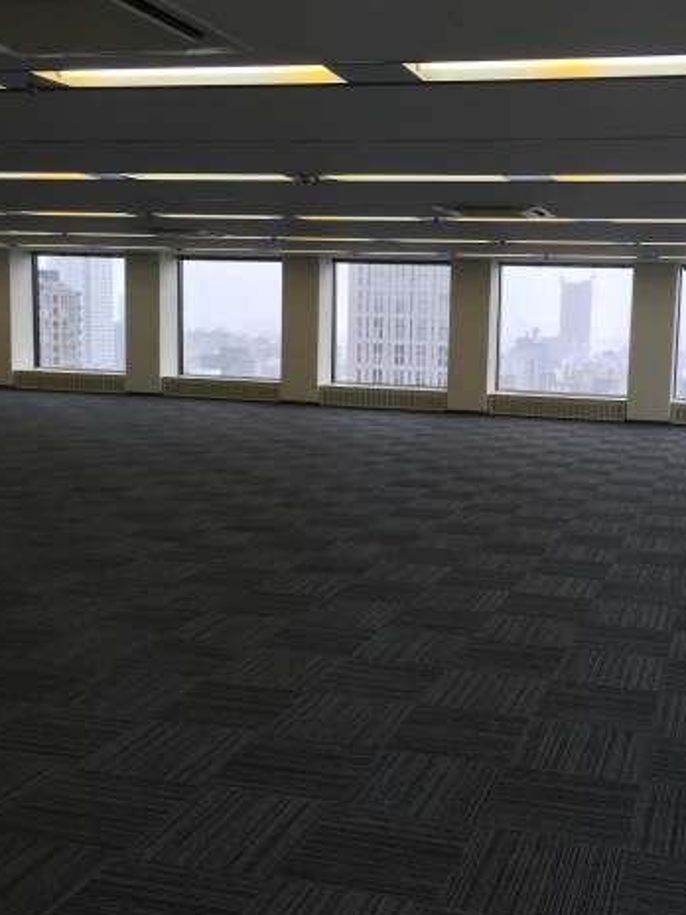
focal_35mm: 40
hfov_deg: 35.6
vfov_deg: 46.8
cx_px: 463
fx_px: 1057
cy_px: 438
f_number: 2.2
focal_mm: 4.15
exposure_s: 1/176
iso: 32
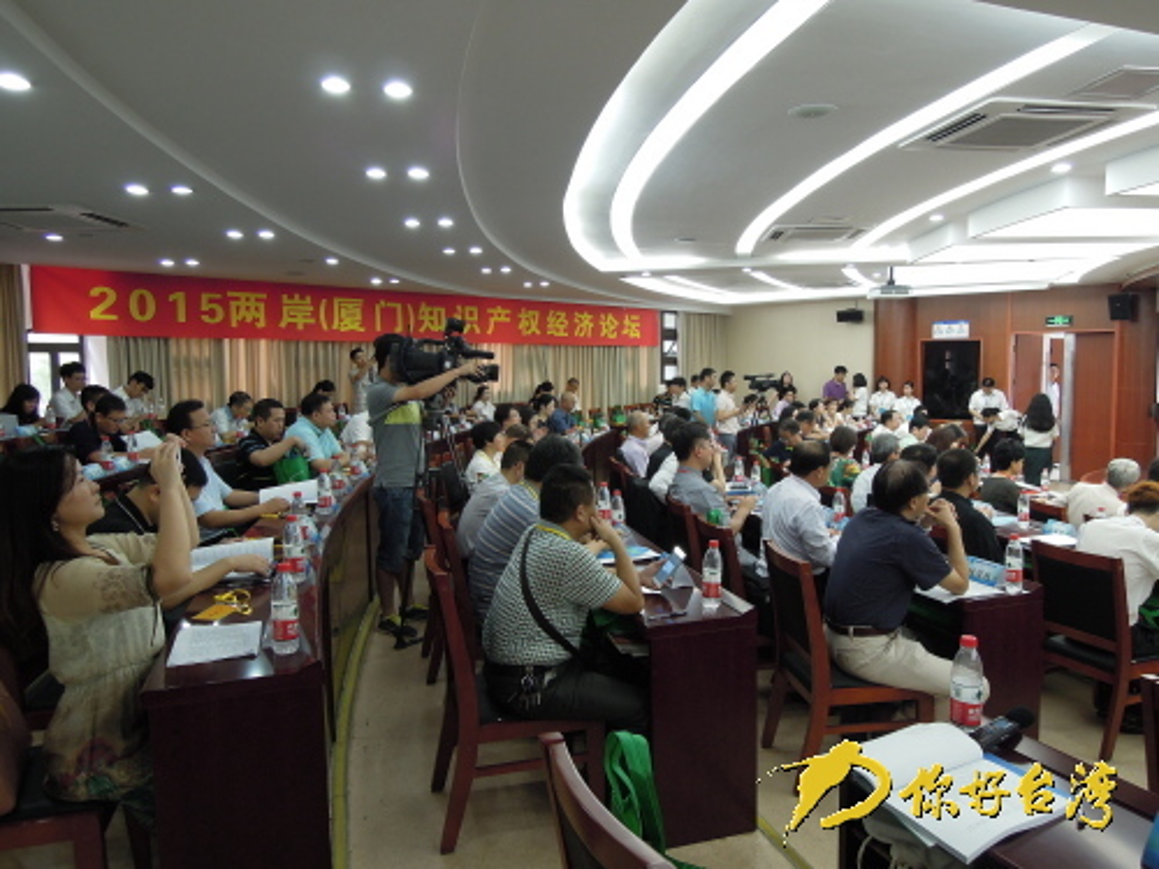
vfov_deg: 56.8
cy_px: 434
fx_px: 804
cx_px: 580
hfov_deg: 71.6
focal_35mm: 24
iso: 180
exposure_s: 1/30
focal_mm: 4.3
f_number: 2.8
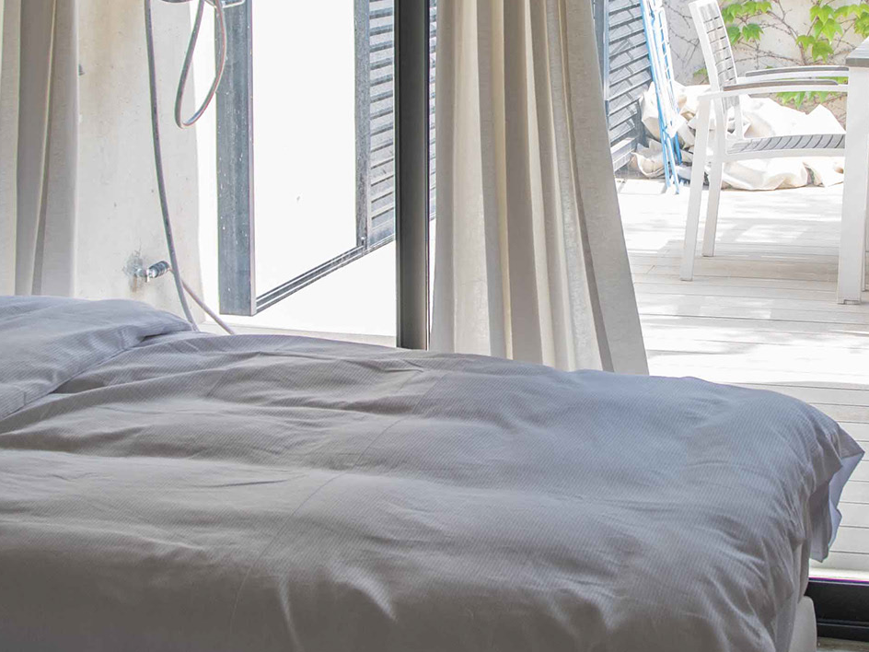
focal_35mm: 77
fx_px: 1933
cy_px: 116
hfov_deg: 25.2
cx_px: 598
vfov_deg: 18.9
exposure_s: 1/125
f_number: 4
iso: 160
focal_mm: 18
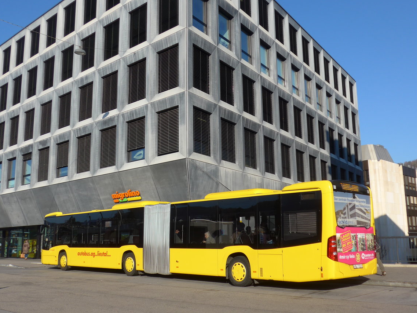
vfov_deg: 37.7
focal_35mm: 38
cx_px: 206
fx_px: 458
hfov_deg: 49.0
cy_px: 159
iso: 80
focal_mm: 7.5
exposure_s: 1/1600
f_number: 2.8
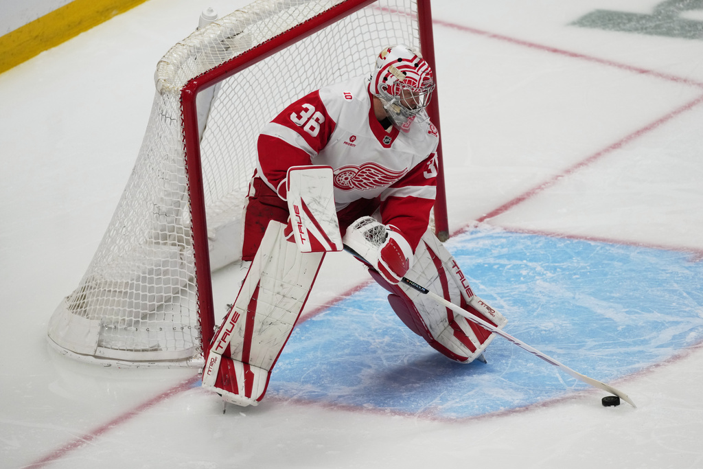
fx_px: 11718
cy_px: 234
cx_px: 352
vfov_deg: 2.3
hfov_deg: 3.4
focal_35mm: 600
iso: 2000
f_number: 4
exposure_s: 1/2000
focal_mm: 600
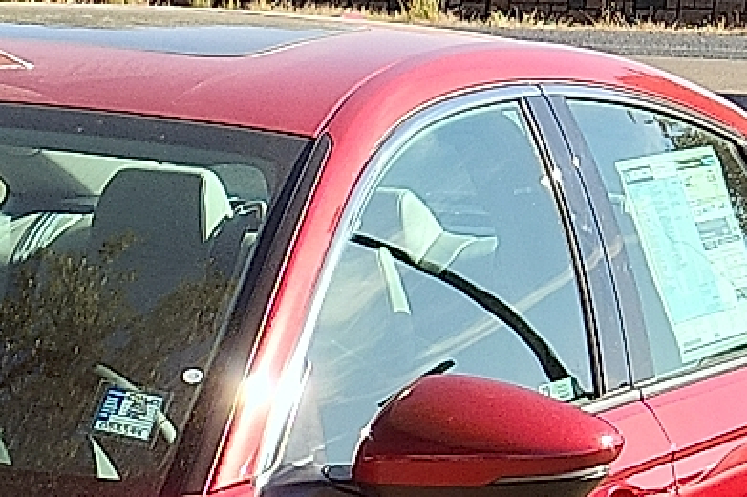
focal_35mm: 98
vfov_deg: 12.9
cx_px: -443
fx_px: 2032
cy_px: 833
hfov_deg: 18.1
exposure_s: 1/769
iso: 50
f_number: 1.8
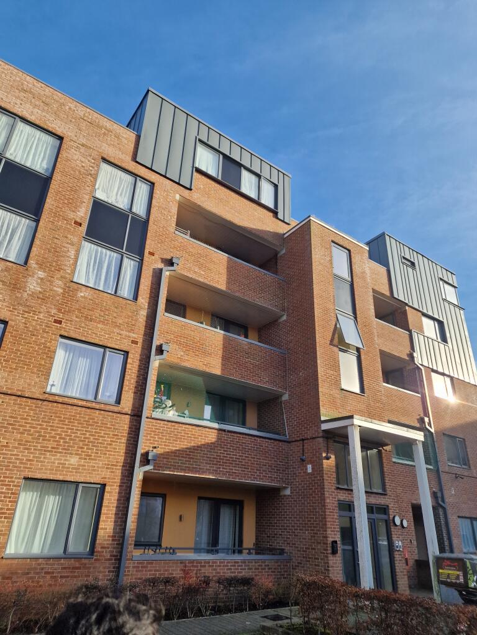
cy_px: 318
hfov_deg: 58.9
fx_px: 423
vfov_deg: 73.9
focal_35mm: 23
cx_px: 238
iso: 50
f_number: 1.8
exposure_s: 1/438
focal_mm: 6.4
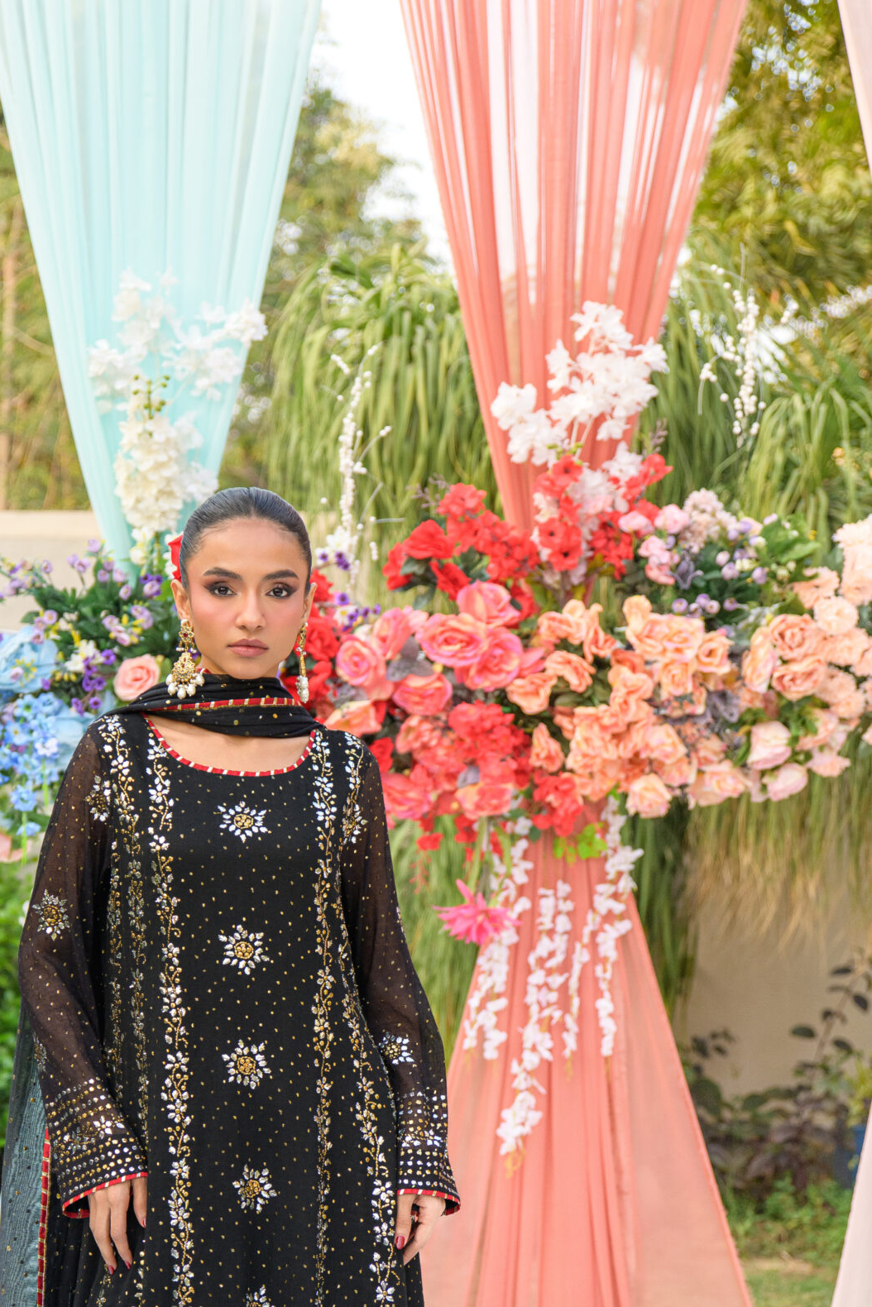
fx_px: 2941
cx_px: 206
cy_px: 995
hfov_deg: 16.8
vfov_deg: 24.7
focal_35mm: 81
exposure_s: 1/500
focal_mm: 50
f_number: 2.8
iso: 250
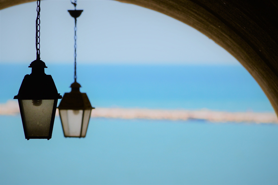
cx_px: 139
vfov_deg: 3.0
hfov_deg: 4.6
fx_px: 3471
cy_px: 92
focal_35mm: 450
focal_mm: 300
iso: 640
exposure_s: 1/1250
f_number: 9
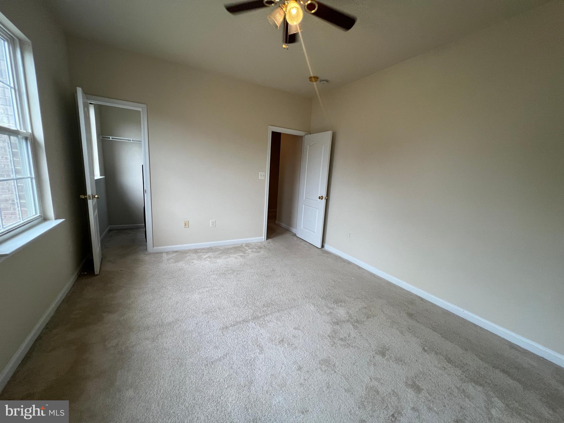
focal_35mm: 13
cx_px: 282
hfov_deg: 106.2
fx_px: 212
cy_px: 212
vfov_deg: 89.9
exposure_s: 1/120
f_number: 1.8
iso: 125
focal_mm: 1.57
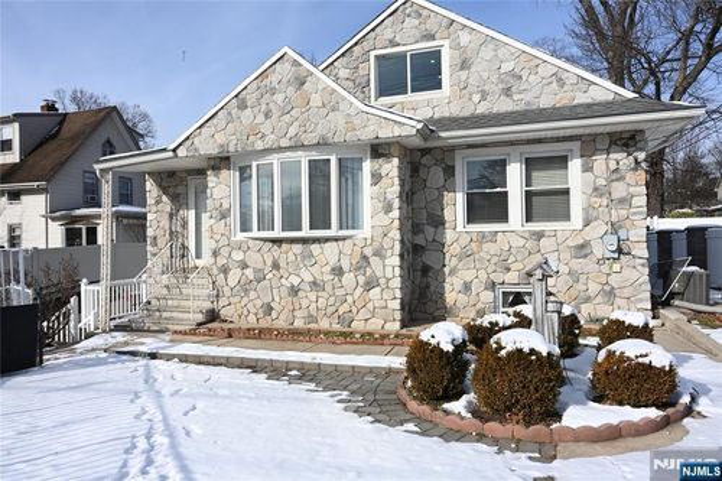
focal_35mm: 24
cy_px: 240
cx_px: 361
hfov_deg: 73.8
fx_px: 481
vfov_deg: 53.1
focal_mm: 24
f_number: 22
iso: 250
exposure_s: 1/100
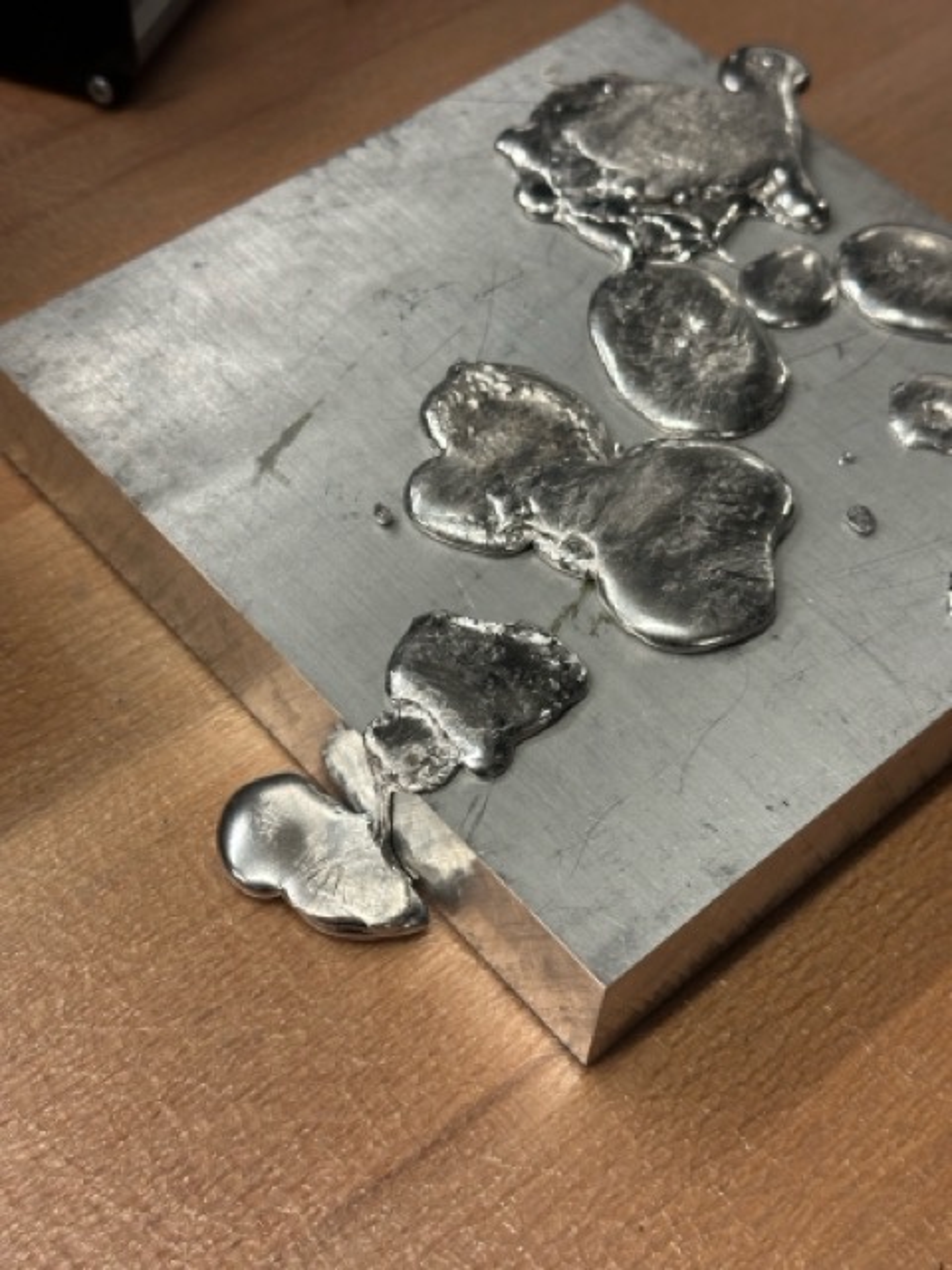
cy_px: 635
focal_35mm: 48
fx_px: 1760
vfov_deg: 39.7
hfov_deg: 30.3
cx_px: 476
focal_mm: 6.86
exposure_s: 1/60
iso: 100
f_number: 1.78
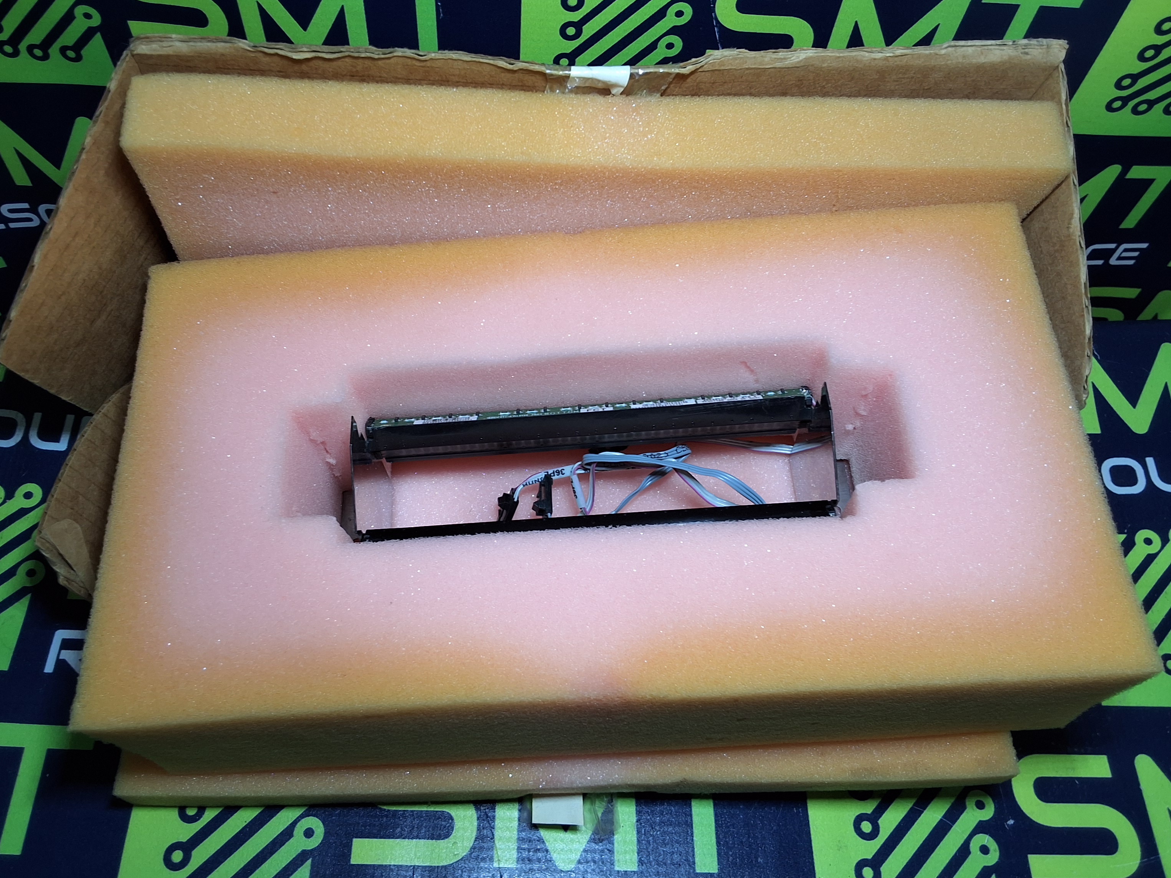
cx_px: 547
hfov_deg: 59.9
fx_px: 1015
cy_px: 415
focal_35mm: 30
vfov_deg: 46.8
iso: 40
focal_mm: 2.91
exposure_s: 1/60
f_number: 1.9
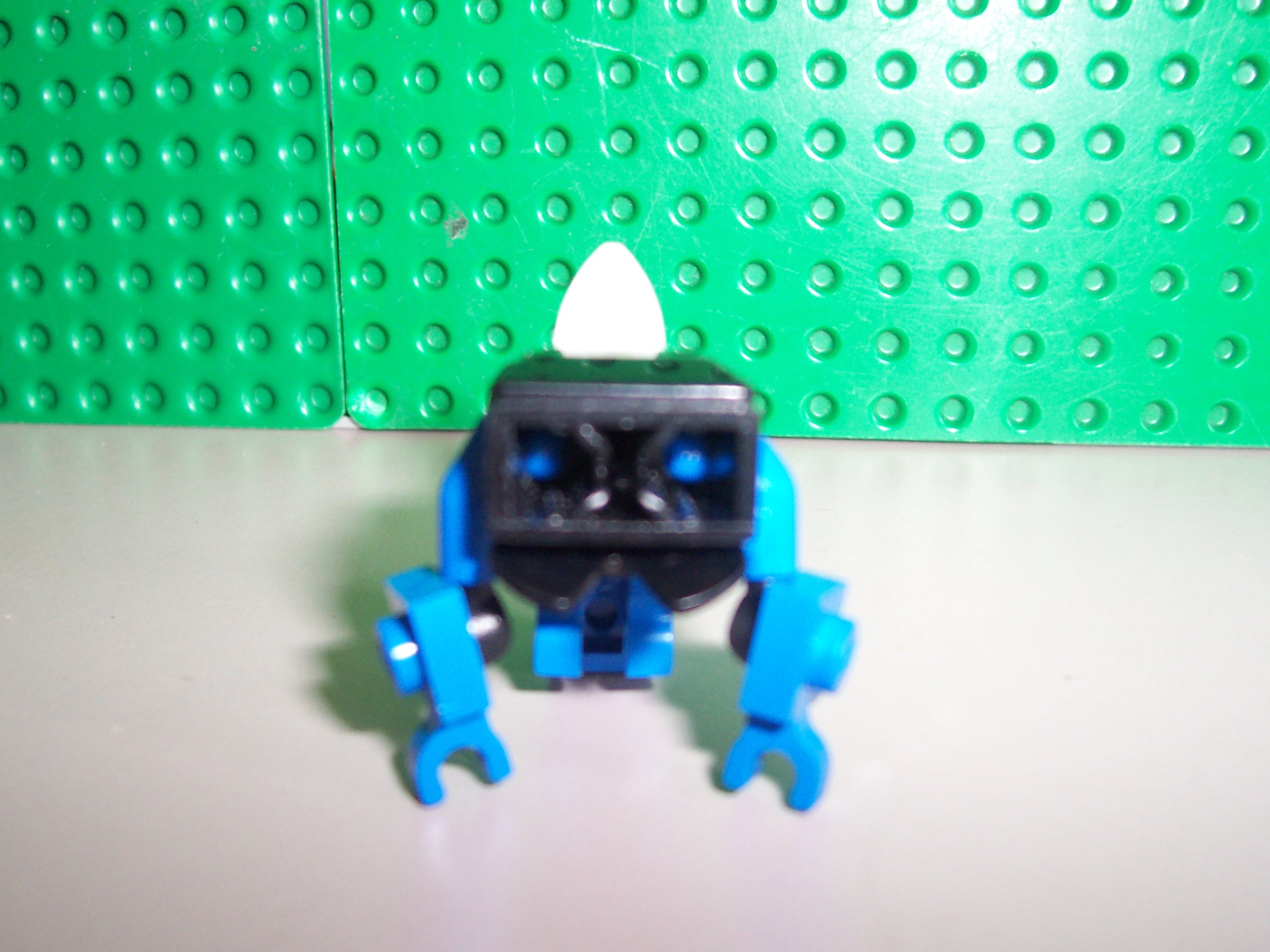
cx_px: 620
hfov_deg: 49.0
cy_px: 484
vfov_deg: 37.7
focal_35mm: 38
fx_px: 1394
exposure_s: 1/60
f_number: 2.8
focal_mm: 5.6
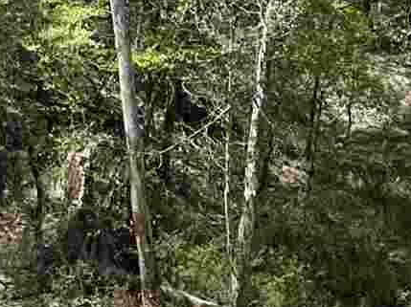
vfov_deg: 4.3
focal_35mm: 344
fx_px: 4081
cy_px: 244
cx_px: 804
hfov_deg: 5.6
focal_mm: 6.86
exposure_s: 1/5263
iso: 100
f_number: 1.78
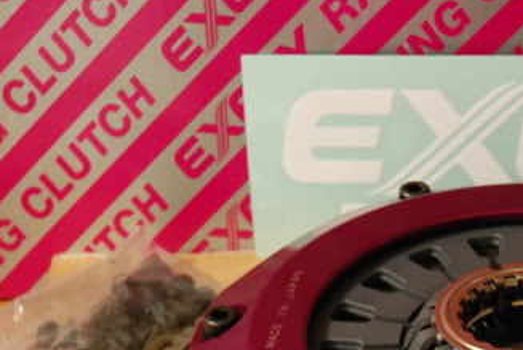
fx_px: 2138
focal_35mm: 147
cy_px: 411
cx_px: 435
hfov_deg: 13.9
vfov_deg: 9.3
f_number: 4.5
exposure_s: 1/13
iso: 1000
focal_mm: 40
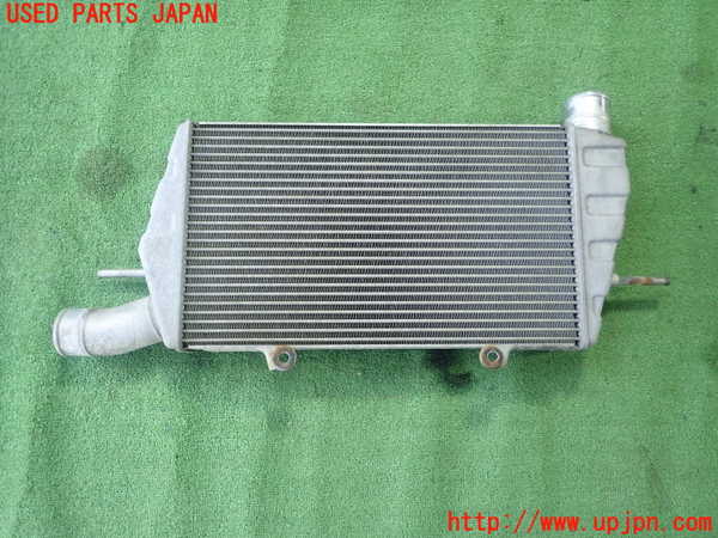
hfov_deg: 69.4
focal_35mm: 25
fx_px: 519
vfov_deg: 54.9
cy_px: 269
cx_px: 359
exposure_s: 1/60
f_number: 2
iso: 200
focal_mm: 4.5
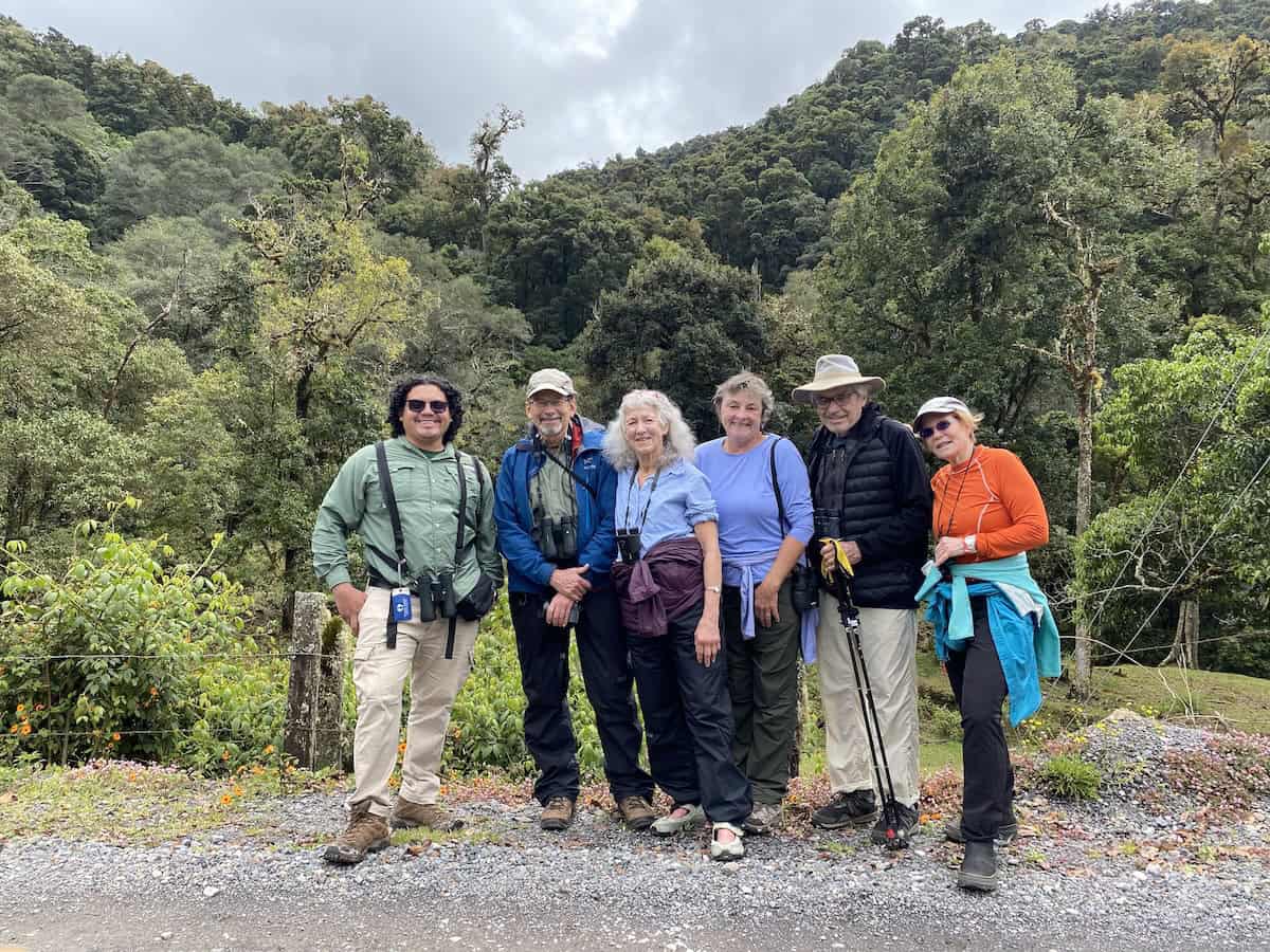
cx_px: 635
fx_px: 954
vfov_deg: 53.1
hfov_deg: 67.3
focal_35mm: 26
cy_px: 476
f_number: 1.8
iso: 32
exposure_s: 1/702
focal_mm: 4.2
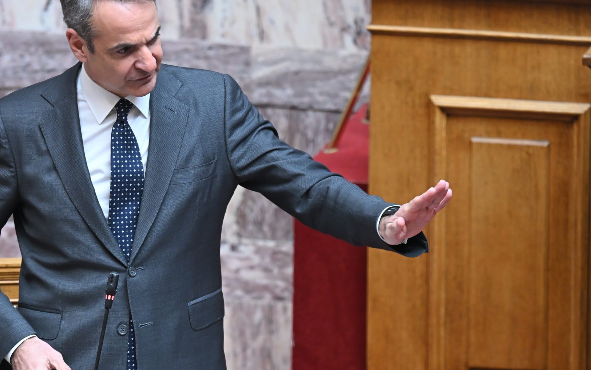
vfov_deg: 2.6
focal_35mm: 514
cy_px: 170
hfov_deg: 4.1
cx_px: 291
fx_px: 8279
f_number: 6
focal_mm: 400
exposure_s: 1/250
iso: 4000
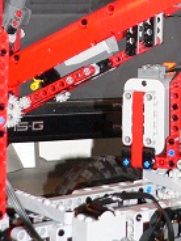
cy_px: -17
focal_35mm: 162
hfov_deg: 9.1
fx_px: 1129
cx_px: 151
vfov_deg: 12.0
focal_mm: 10.3
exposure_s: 1/60
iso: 200
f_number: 2.8
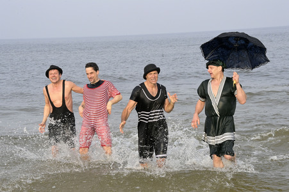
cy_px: 96
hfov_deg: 20.8
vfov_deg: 13.9
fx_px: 786
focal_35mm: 98
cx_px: 144
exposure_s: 1/1000
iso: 4000
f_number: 18
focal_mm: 98
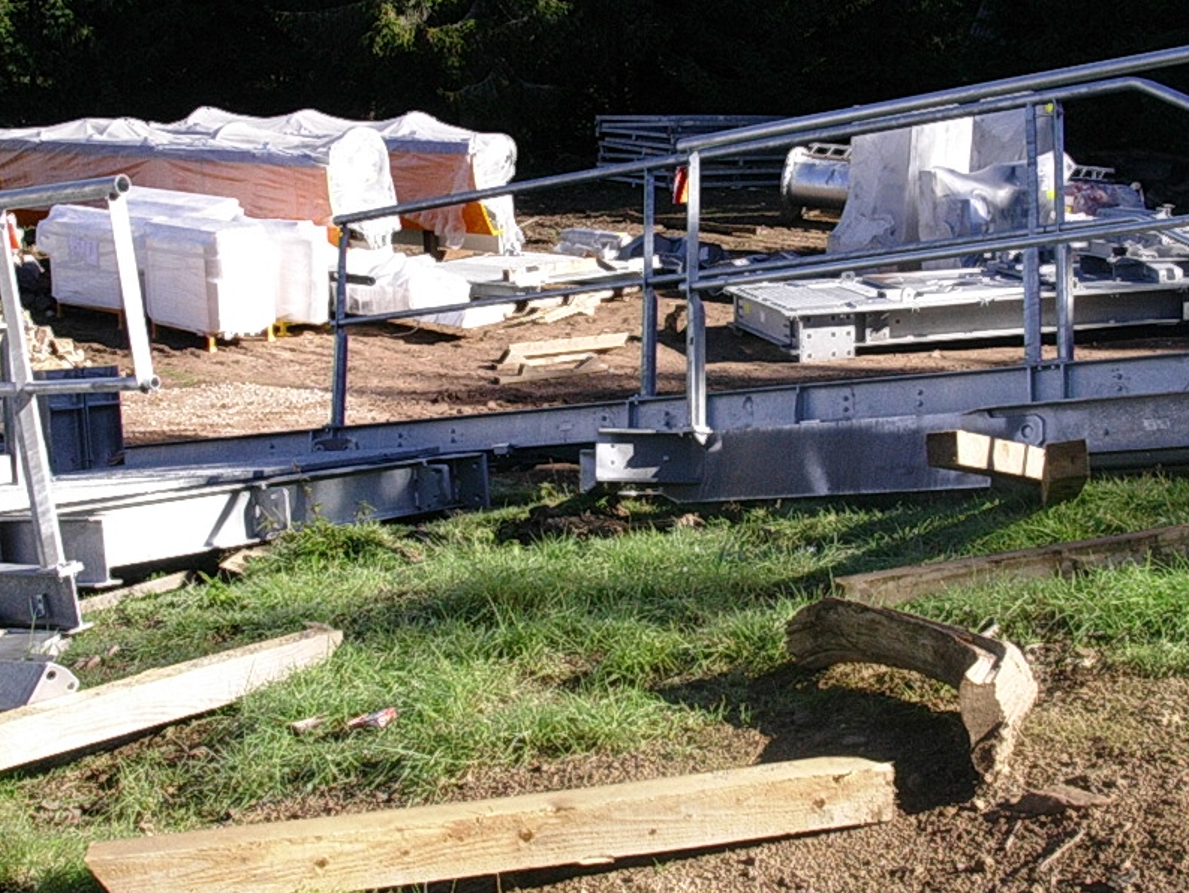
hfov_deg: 33.2
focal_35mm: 58
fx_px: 1993
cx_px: 644
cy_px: 331
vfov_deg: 25.2
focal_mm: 6.7
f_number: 5.8
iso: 70
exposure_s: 1/171
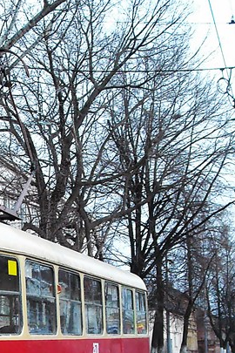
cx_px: -32
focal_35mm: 92
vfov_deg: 21.7
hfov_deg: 14.5
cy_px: 302
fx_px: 901
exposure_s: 1/33
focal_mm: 5.7
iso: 400
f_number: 2.8
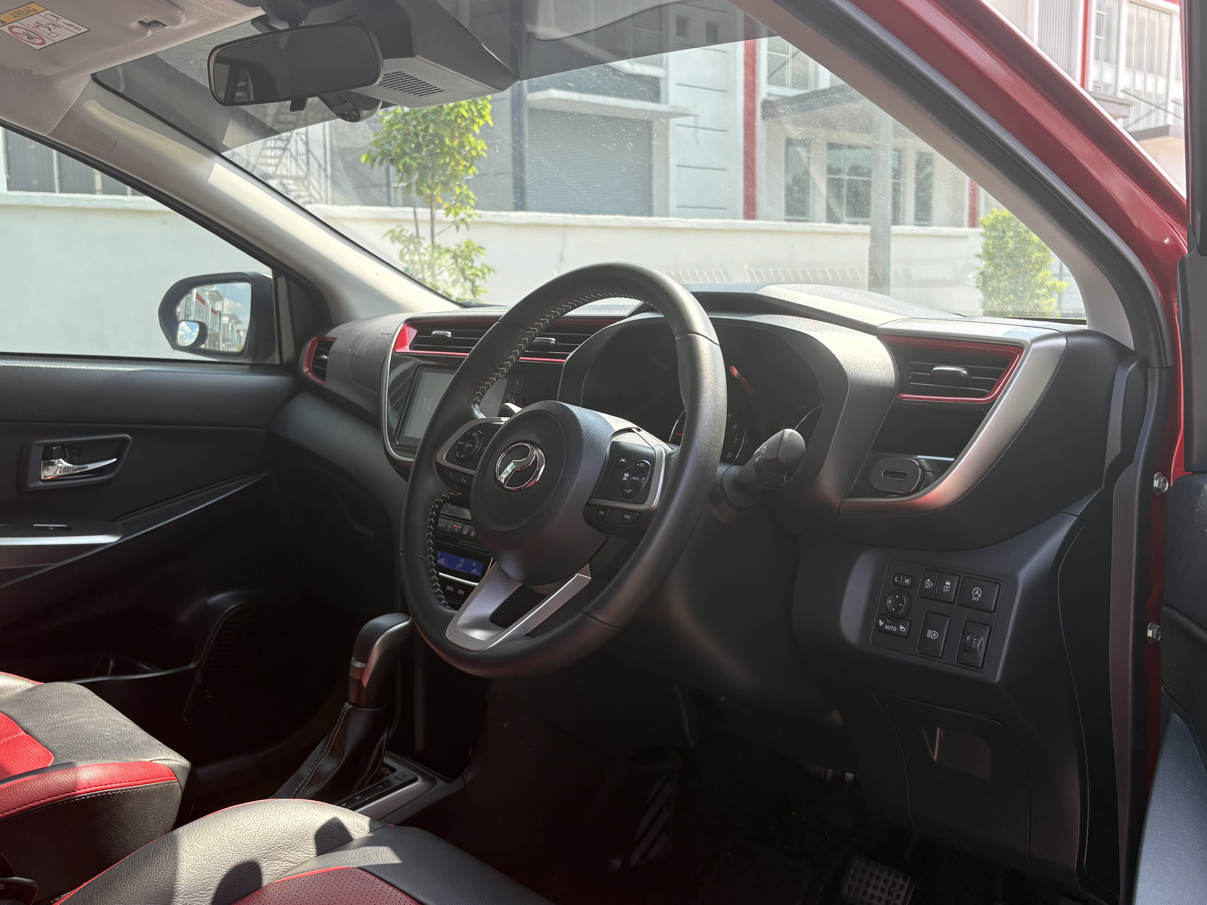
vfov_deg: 41.8
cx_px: 671
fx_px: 1186
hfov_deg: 53.8
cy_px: 424
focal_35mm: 34
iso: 50
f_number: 1.6
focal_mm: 5.96
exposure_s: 1/511
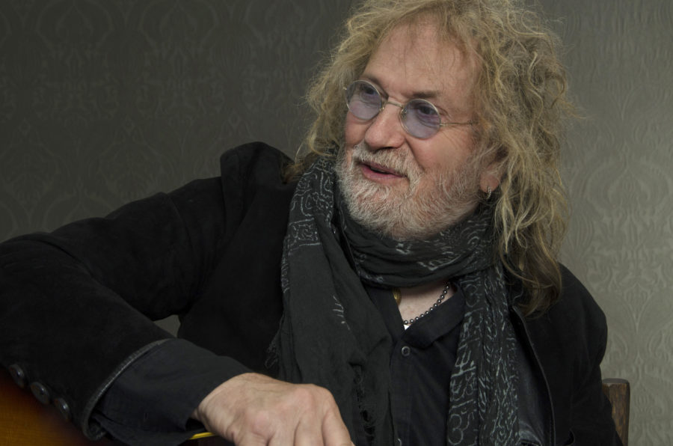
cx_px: 336
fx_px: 1063
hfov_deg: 35.1
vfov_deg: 23.7
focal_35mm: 57
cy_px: 223
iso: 200
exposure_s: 1/200
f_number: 8
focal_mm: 38
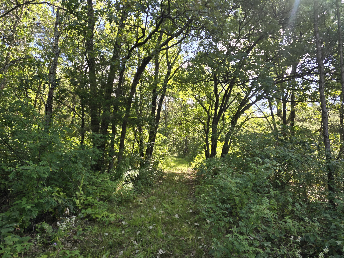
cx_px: 172
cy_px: 129
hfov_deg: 73.9
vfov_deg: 58.9
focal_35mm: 23
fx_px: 229
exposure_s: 1/120
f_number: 1.7
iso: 25
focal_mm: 6.3
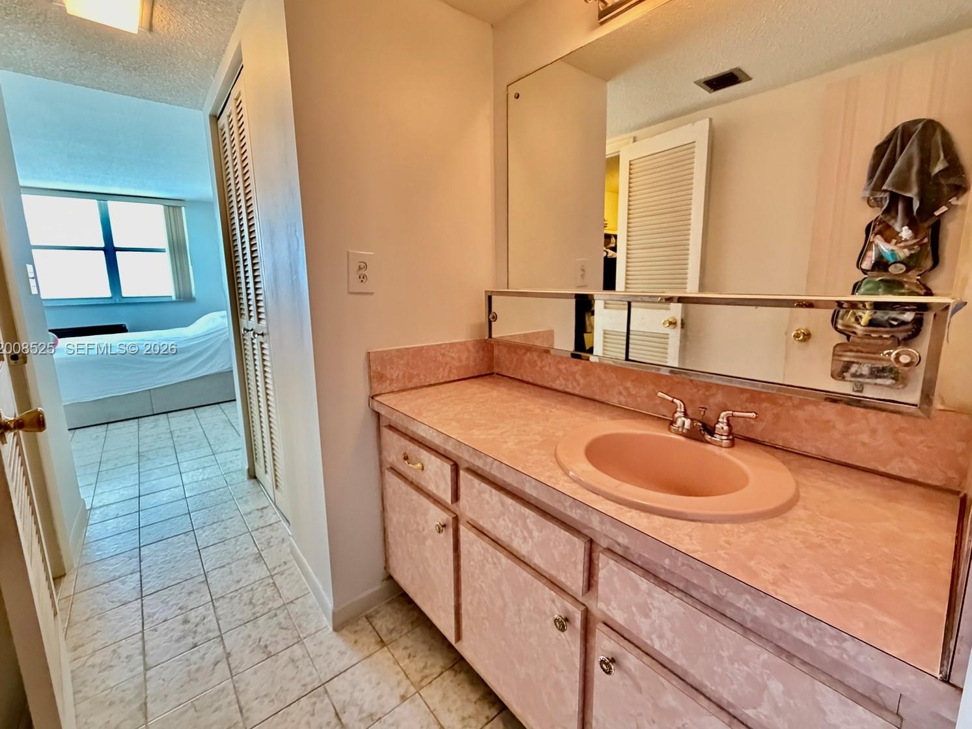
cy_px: 350
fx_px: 421
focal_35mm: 15
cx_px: 495
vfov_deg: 81.7
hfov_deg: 98.2
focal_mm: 2.22
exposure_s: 1/60
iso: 1000
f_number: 2.2
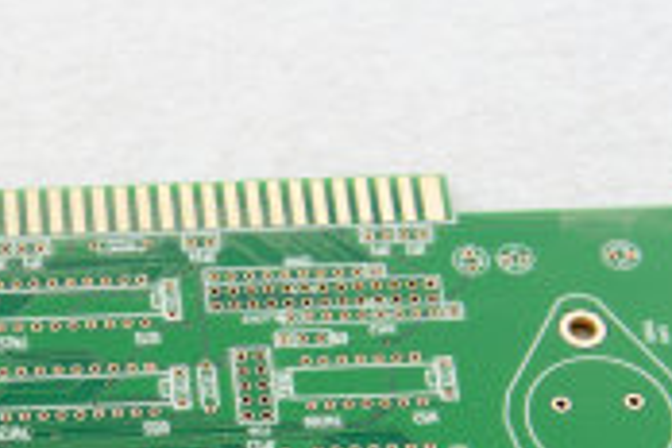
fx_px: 2632
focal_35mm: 141
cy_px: 657
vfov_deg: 9.5
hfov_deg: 14.4
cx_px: 58
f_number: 8
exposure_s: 1/60
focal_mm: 40
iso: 100
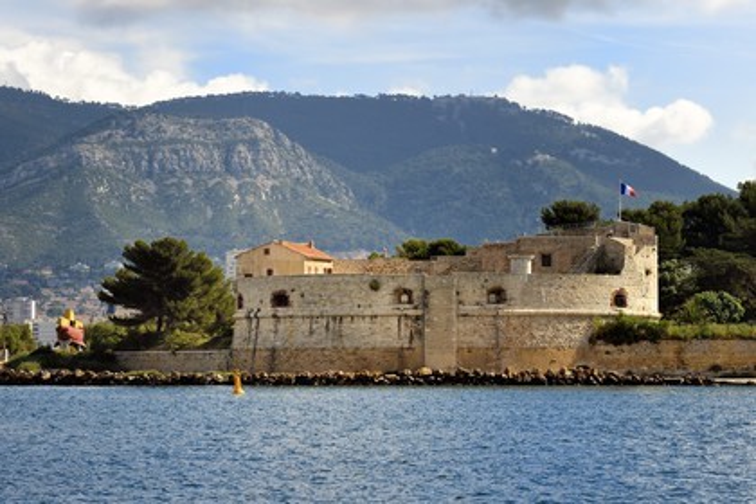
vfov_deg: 10.5
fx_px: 2730
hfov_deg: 15.8
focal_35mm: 130
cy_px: 252
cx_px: 378
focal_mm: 130
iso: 200
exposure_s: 1/500
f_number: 10
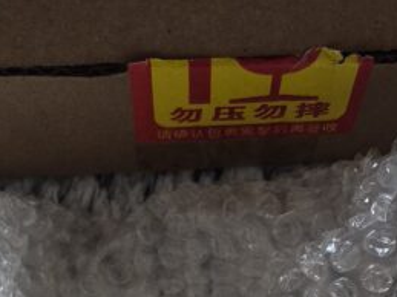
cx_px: 170
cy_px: 455
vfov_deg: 18.2
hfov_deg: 27.4
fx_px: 814
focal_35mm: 71
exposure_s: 1/100
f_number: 1.8
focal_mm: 5.4
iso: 640
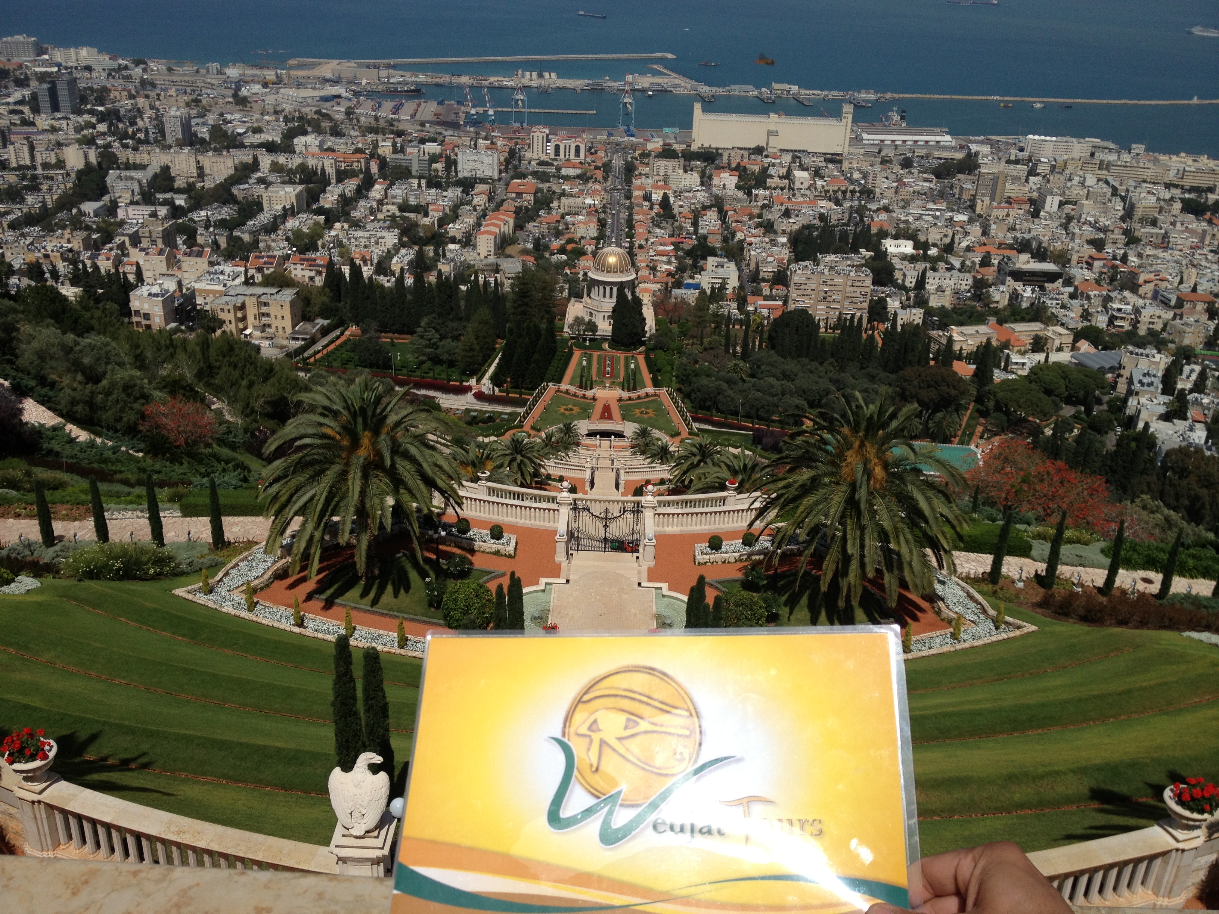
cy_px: 457
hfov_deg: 52.6
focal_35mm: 35
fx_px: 1233
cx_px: 610
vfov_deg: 40.7
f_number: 2.4
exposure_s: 1/4255
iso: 50
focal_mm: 4.28
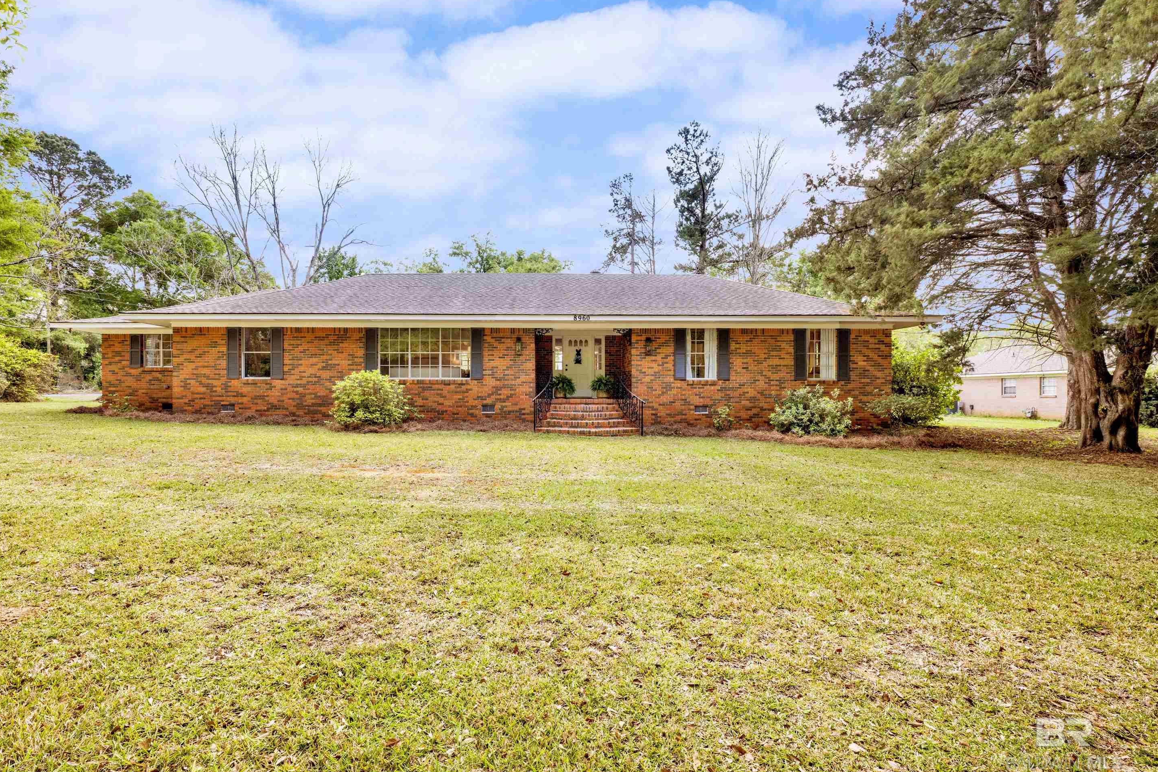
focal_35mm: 15
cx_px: 545
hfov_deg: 100.3
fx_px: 482
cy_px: 389
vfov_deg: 77.3
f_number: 11
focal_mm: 14
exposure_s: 1/100
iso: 400
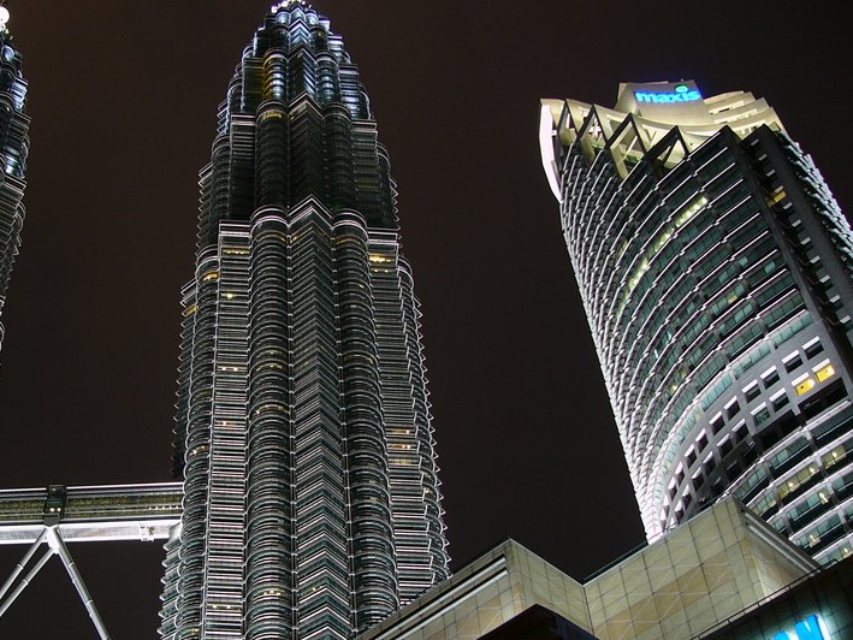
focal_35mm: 52
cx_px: 292
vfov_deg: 27.9
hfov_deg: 36.5
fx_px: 1282
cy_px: 398
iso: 50
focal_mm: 6
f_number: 2.8
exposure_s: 1/2
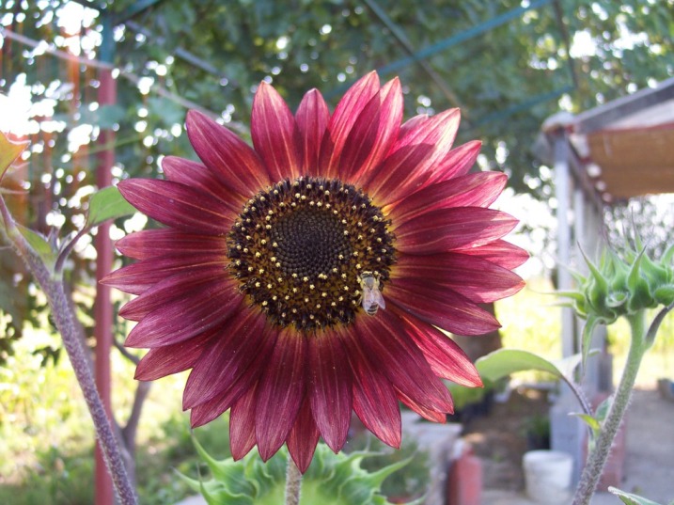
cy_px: 252
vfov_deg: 37.7
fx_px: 740
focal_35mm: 38
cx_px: 337
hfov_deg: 49.0
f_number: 2.8
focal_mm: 8
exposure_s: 1/180
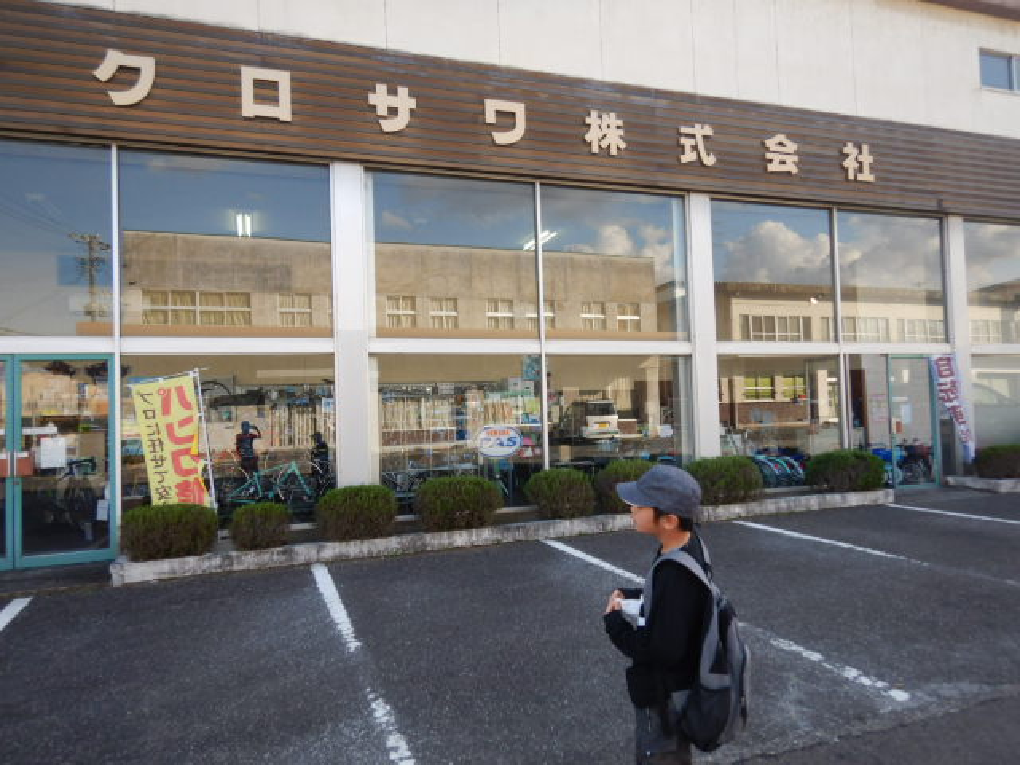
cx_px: 510
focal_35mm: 24
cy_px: 382
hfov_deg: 71.6
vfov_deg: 56.8
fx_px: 707
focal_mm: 4.3
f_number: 2.8
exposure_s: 1/400
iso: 125
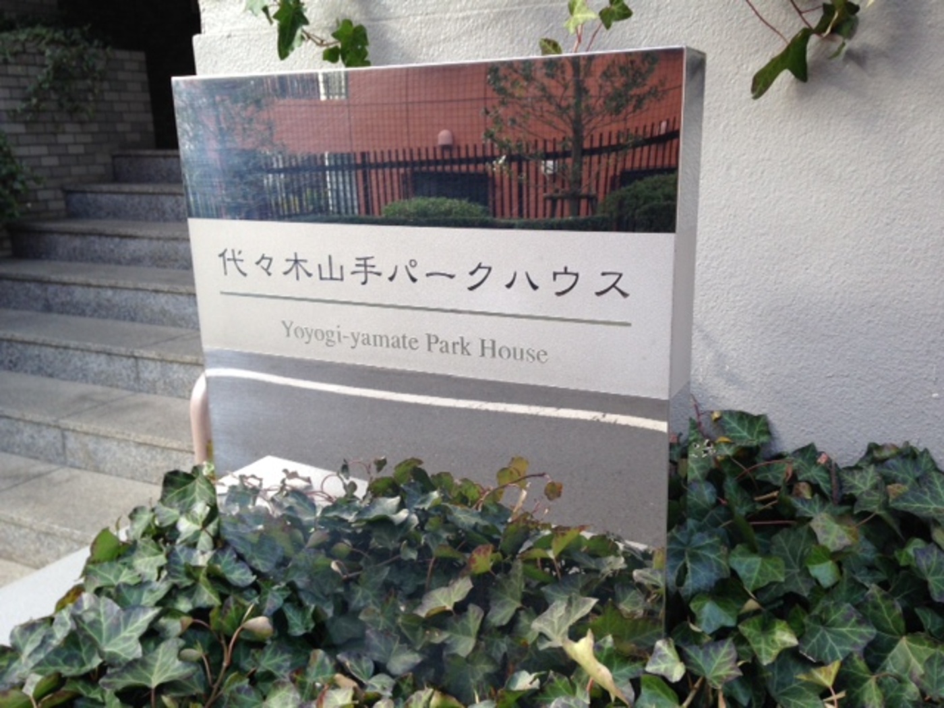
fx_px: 900
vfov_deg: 42.9
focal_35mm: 33
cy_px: 354
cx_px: 472
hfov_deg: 55.4
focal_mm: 4.12
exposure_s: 1/143
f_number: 2.4
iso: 50
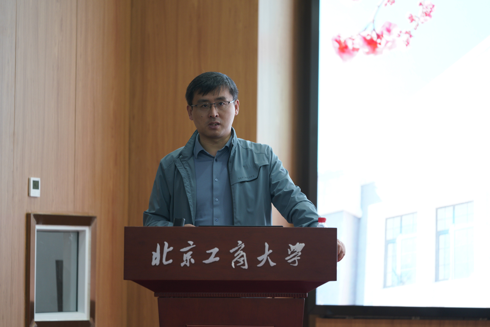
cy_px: 164
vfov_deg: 6.9
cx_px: 245
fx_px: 2722
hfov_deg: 10.3
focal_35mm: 200
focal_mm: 200
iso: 500
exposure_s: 1/60
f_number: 2.8
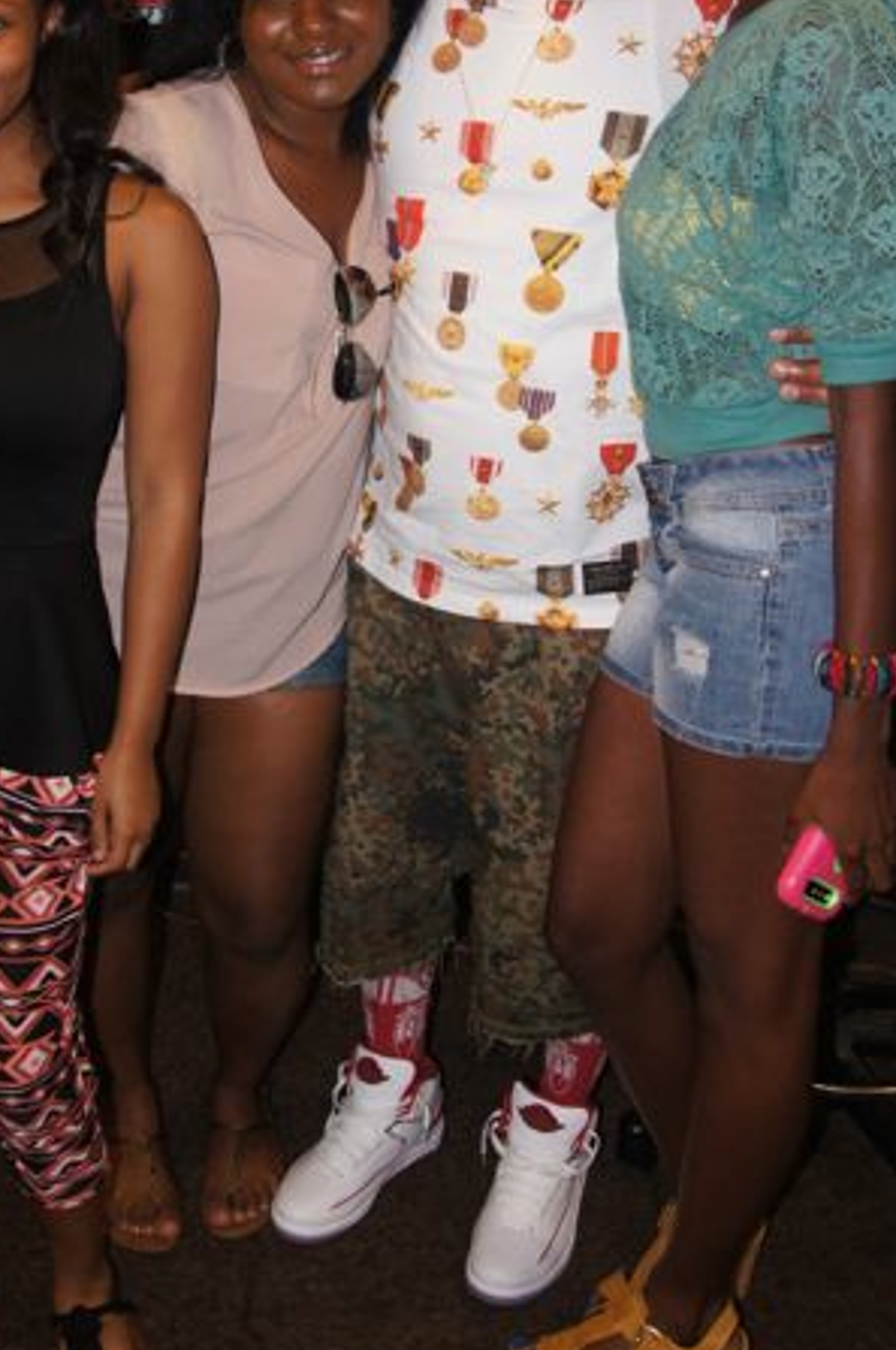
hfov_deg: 31.0
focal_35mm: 43
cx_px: 357
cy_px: 429
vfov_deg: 44.7
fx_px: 1609
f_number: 5
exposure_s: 1/60
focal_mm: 20
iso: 800
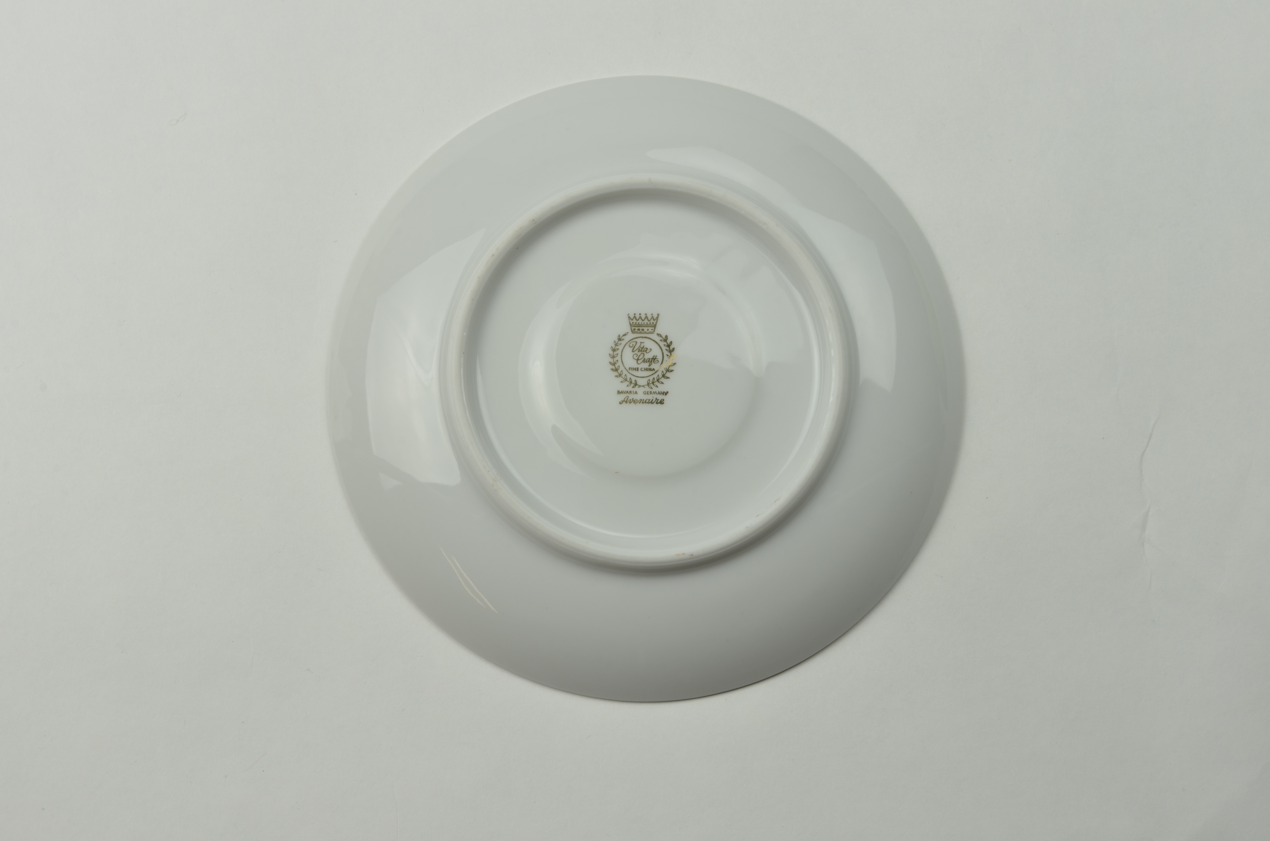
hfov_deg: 24.7
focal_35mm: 82
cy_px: 420
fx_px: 2904
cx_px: 635
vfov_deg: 16.5
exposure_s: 1/10
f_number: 16
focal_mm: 55
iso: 100
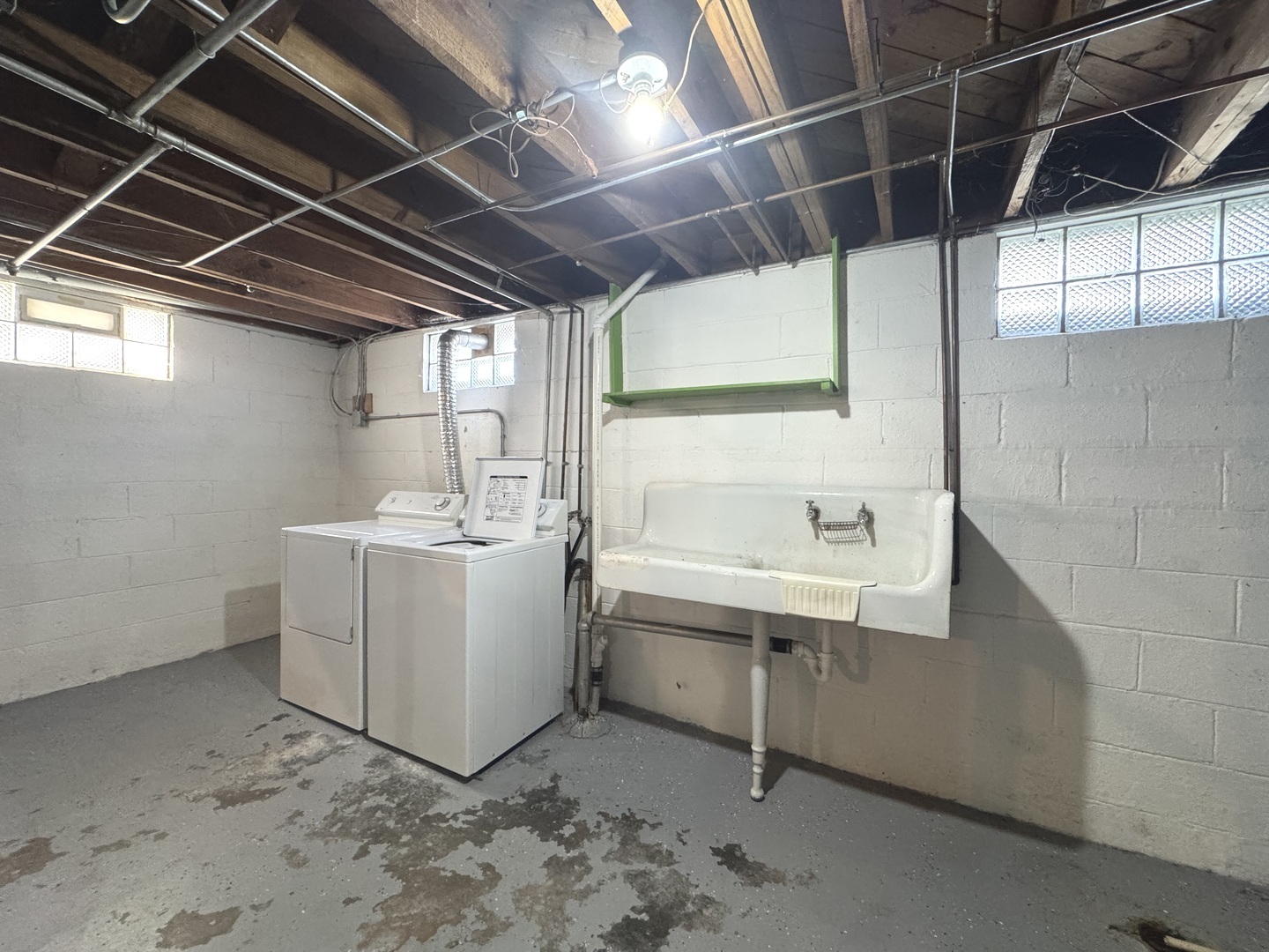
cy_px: 476
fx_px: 513
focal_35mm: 14
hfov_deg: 102.1
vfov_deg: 85.7
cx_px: 634
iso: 500
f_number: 2.2
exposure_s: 1/60
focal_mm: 2.22
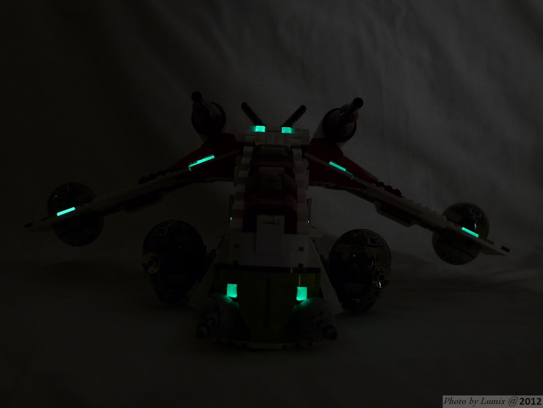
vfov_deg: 30.3
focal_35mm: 48
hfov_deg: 39.7
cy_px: 204
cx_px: 272
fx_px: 753
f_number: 2.8
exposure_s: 4
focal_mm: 10.2
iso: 80
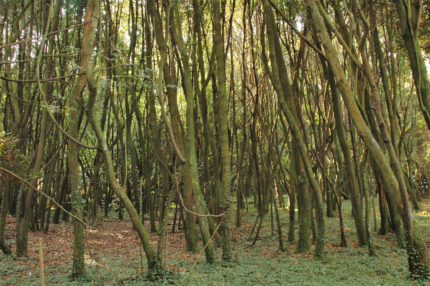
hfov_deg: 46.4
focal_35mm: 42
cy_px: 143
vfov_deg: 31.8
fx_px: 501
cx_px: 215
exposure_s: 1/10
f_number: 7.1
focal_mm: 28
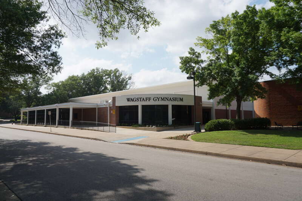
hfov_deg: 67.4
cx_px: 151
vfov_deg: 47.9
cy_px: 100
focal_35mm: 27
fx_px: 226
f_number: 9
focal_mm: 18
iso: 100
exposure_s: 1/200
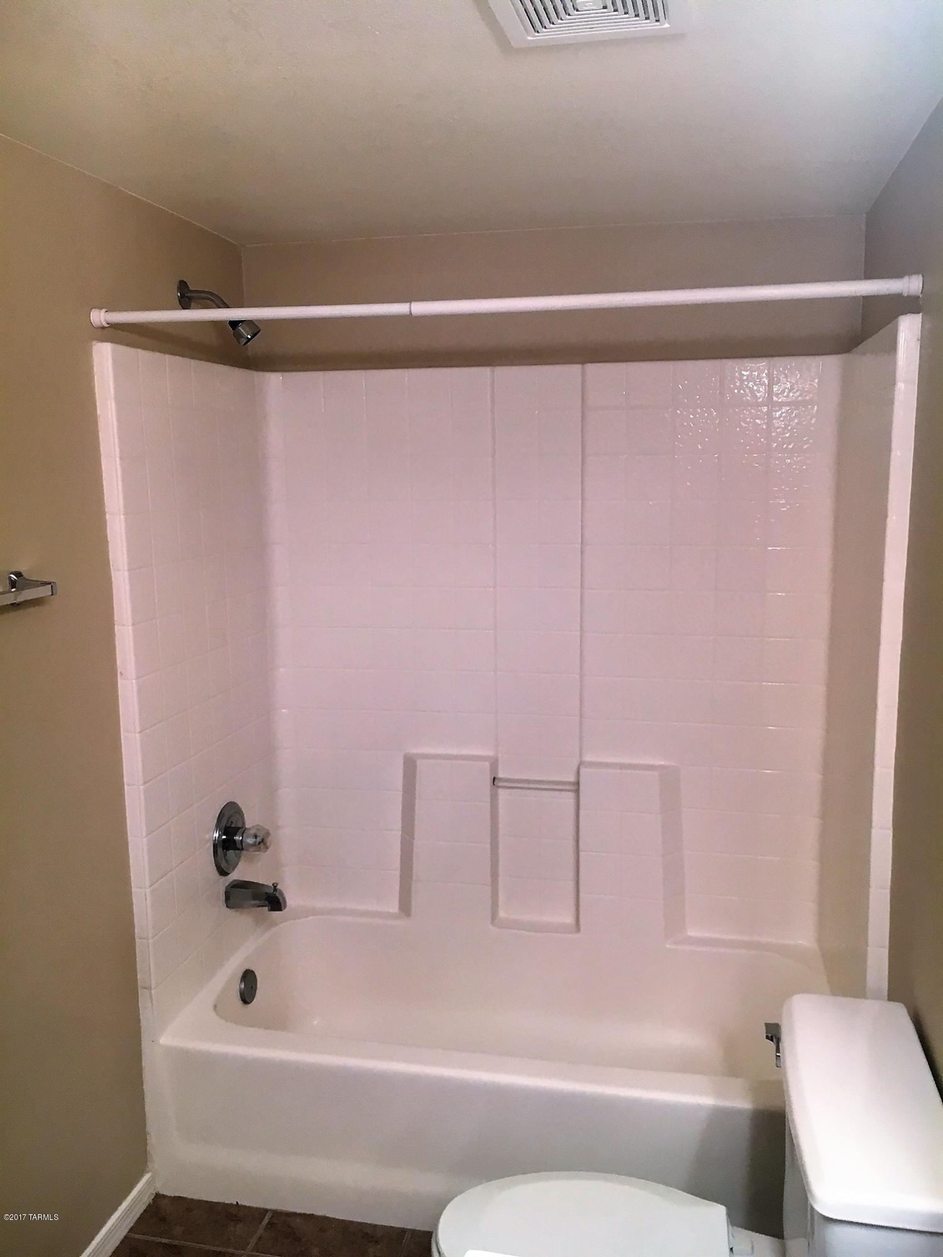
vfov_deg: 61.7
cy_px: 628
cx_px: 472
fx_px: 1053
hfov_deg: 48.2
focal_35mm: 29
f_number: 2.2
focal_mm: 4.15
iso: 64
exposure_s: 1/30
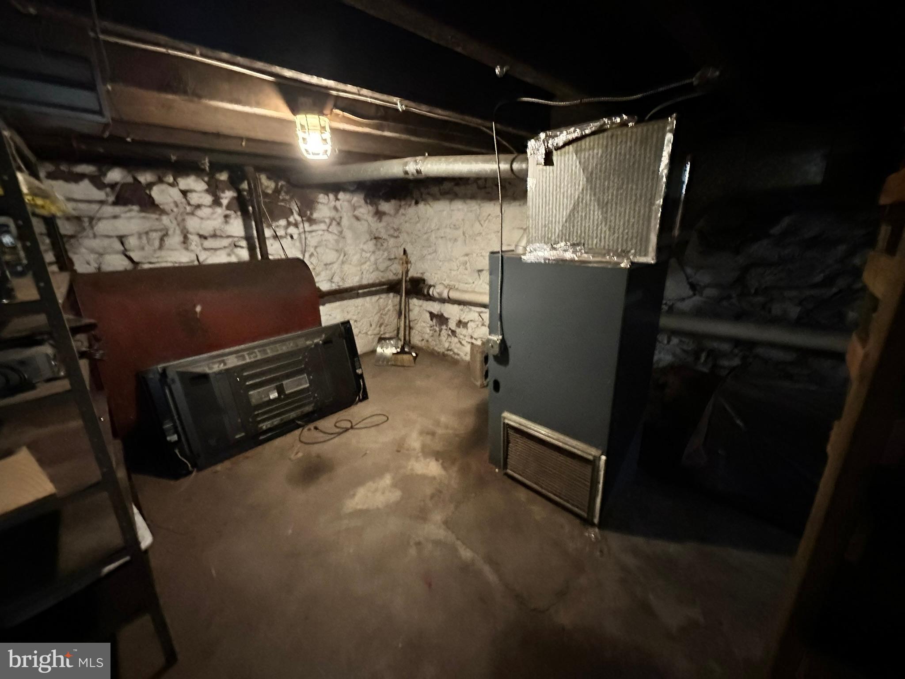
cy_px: 340
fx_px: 366
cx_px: 452
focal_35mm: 14
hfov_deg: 102.1
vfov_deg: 85.7
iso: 1250
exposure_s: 1/30
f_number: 2.2
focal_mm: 2.22
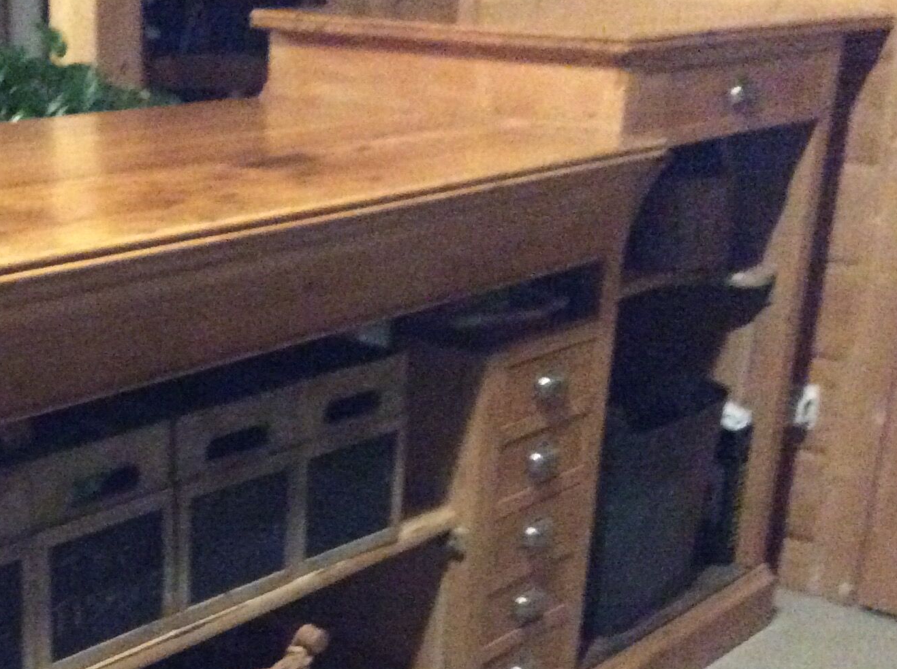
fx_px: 1630
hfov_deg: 30.2
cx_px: 215
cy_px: 553
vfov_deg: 22.8
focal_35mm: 63
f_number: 2.4
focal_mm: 3.3
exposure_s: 1/17
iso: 800
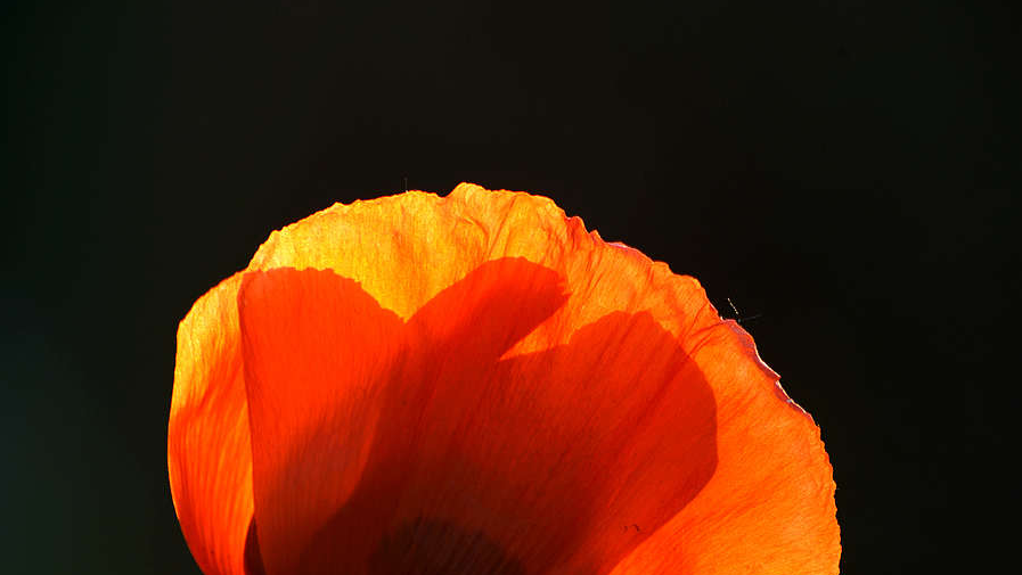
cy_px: 502
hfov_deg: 4.6
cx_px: 512
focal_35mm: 473
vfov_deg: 2.6
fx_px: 12821
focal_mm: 300
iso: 100
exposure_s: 1/160
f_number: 7.1
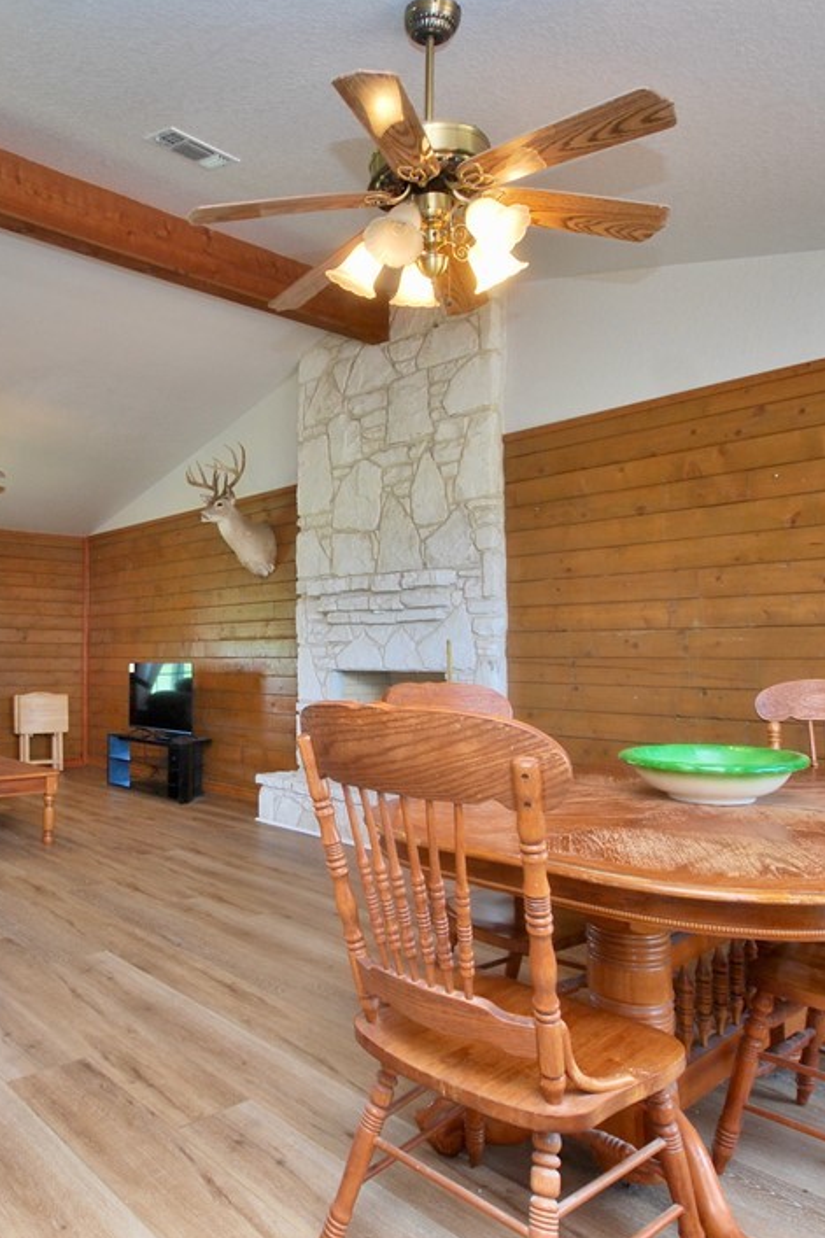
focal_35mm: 23
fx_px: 791
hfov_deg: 53.3
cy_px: 618
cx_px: 236
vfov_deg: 76.1
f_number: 4
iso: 200
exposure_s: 1/40
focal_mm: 10
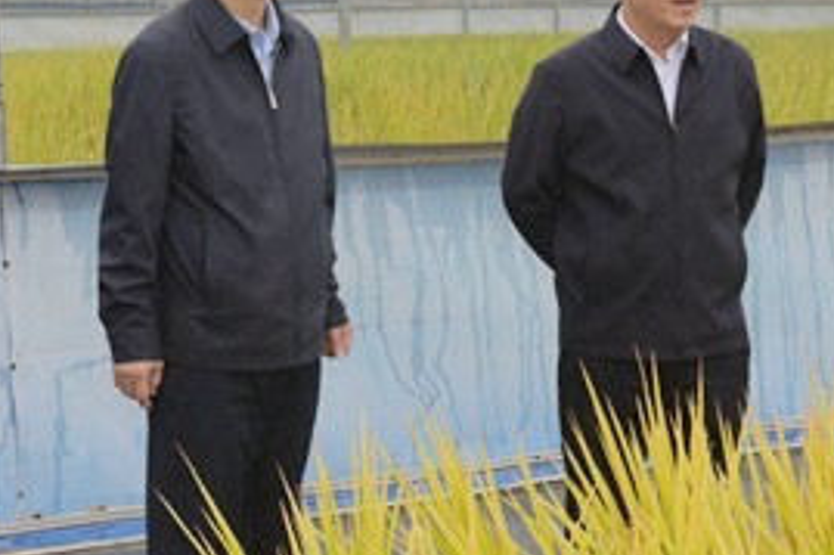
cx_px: 598
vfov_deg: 12.8
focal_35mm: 107
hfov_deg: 19.0
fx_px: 2477
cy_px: 282
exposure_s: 1/125
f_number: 14
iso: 500
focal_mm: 48
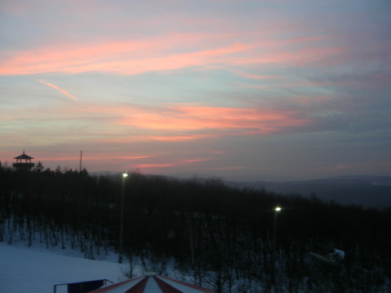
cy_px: 146
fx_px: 429
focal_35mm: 38
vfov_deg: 37.7
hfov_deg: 49.0
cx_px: 196
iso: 56
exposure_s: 1/30
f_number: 2.8
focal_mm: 5.8
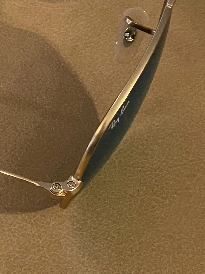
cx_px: -77
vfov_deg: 11.7
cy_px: 9
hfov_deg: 8.7
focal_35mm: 167
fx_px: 1318
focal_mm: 6
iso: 500
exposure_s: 1/50
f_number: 2
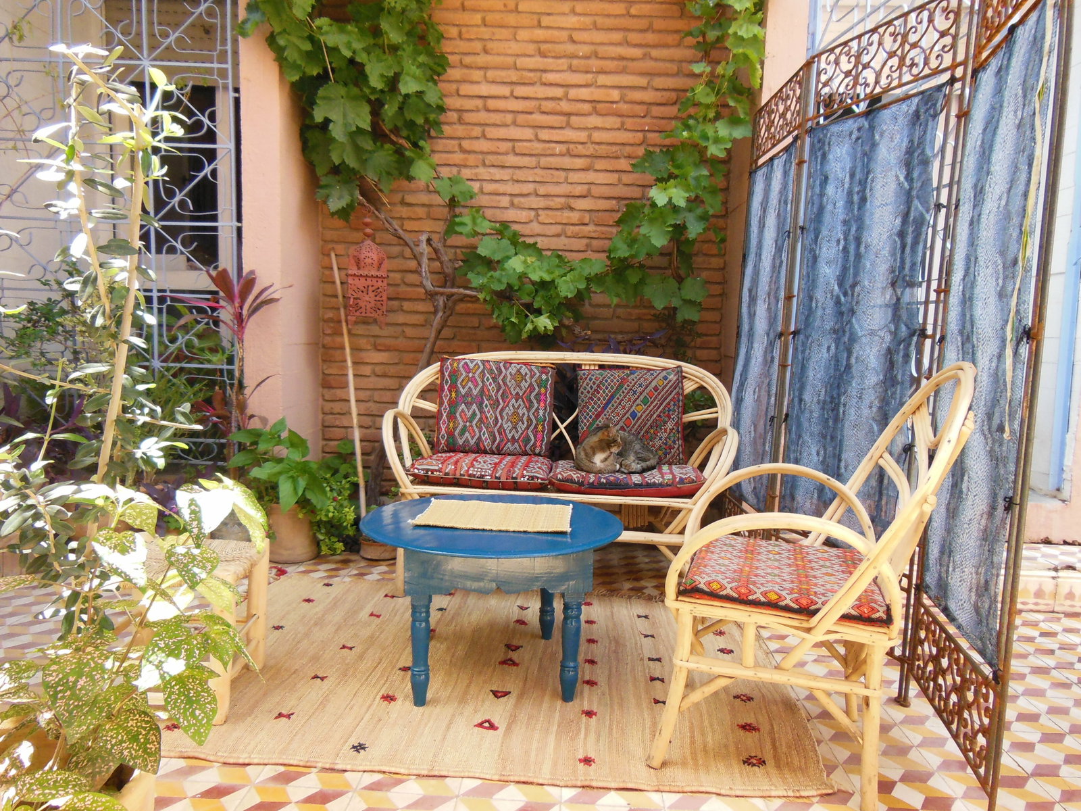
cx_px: 540
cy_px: 406
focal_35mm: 25
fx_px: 781
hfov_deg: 69.4
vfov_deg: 54.9
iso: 400
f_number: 3.5
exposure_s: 1/125
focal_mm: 4.5
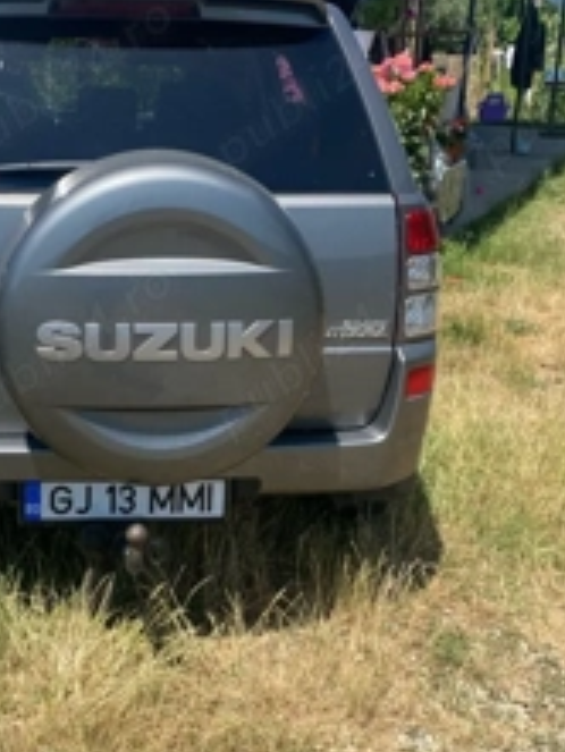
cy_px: 391
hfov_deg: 30.3
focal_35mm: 47
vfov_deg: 40.4
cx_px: 129
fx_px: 1022
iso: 32
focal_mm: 4.25
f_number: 1.8
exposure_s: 1/2358
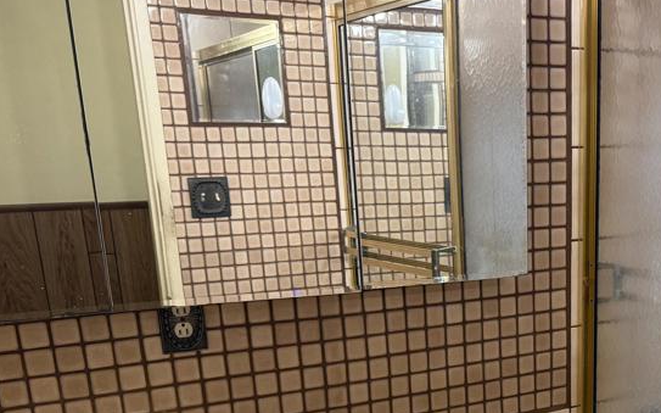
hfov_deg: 40.3
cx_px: 522
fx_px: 864
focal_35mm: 48
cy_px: 436
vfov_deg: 25.2
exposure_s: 1/60
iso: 160
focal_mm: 6.76
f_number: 1.78
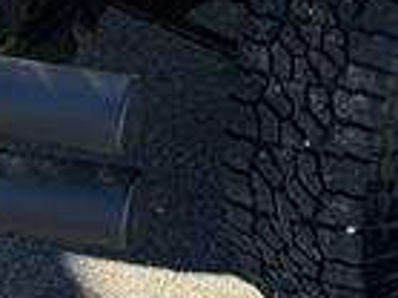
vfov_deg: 9.8
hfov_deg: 14.1
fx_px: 1585
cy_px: -350
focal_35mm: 138
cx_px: 378
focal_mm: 6.76
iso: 80
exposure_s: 1/900
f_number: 1.78
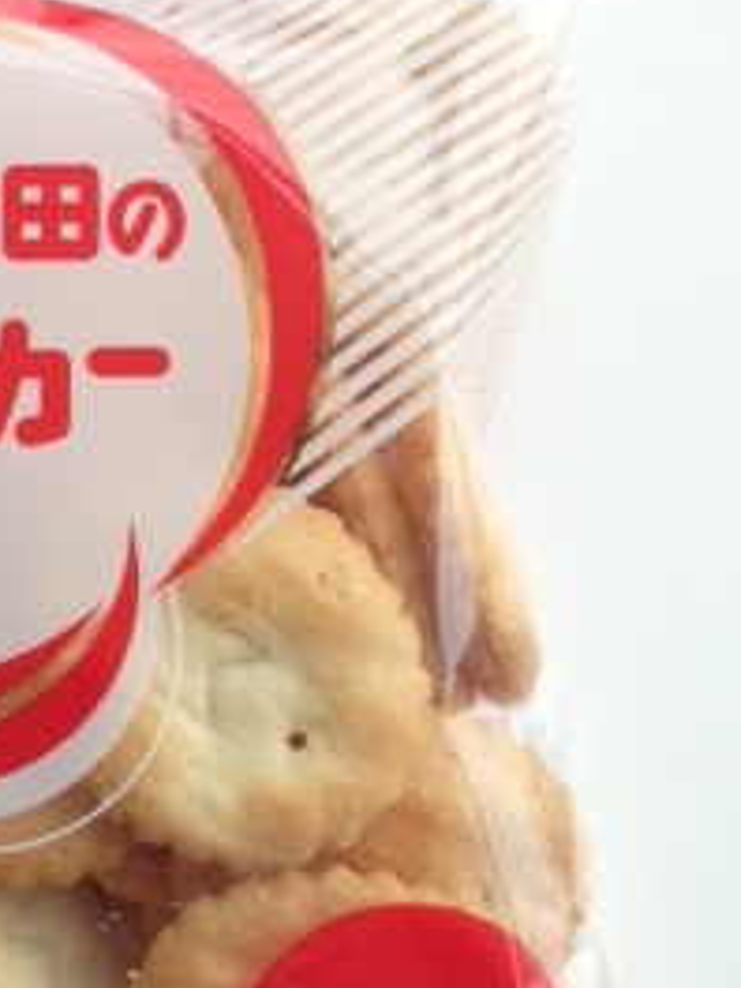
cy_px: 453
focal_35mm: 80
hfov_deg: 17.9
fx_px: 2283
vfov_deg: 24.4
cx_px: -22
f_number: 2.4
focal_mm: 4.13
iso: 50
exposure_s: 1/270
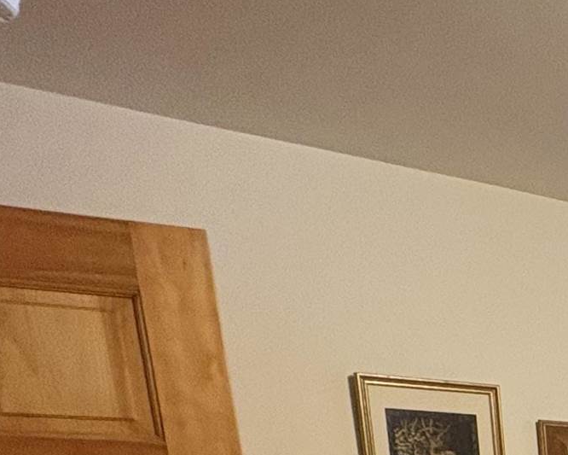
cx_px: 979
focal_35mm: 63
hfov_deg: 21.5
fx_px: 1059
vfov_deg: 19.6
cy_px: 761
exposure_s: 1/60
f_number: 2.2
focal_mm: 2.22
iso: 320
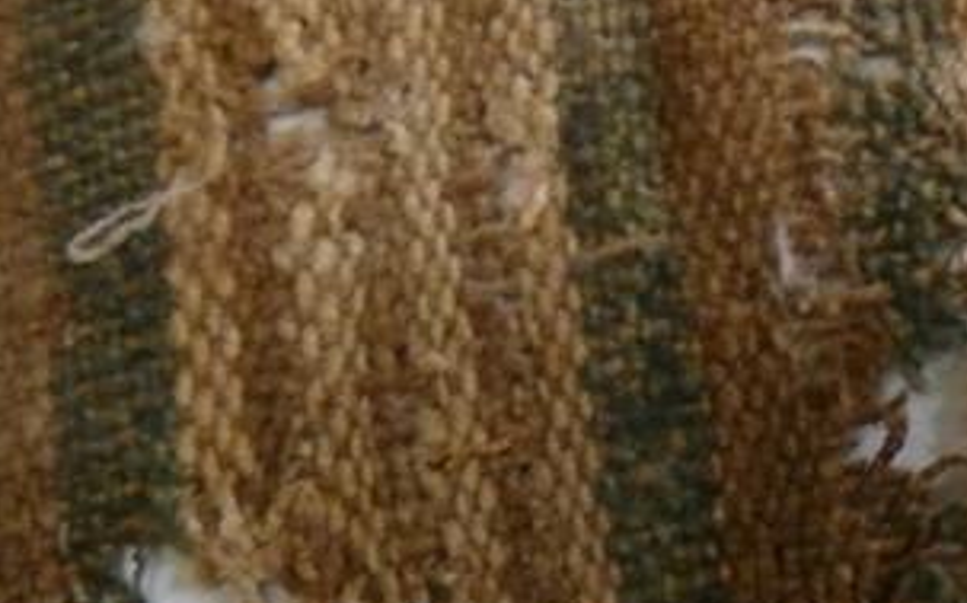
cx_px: 1248
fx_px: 2581
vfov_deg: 13.1
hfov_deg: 19.6
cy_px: 638
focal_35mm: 98
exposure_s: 1/30
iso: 400
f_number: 2.8
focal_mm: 7.4
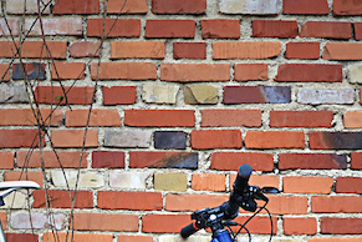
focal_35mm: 95
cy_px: 238
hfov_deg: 20.6
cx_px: -25
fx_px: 955
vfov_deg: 14.2
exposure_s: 1/40
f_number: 3.5
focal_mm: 18
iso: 400
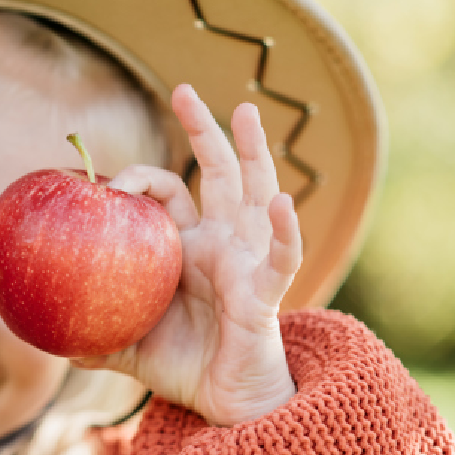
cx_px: -8
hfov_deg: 10.8
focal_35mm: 160
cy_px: 244
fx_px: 2379
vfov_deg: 10.9
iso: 400
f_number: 2.8
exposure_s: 1/640
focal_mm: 85
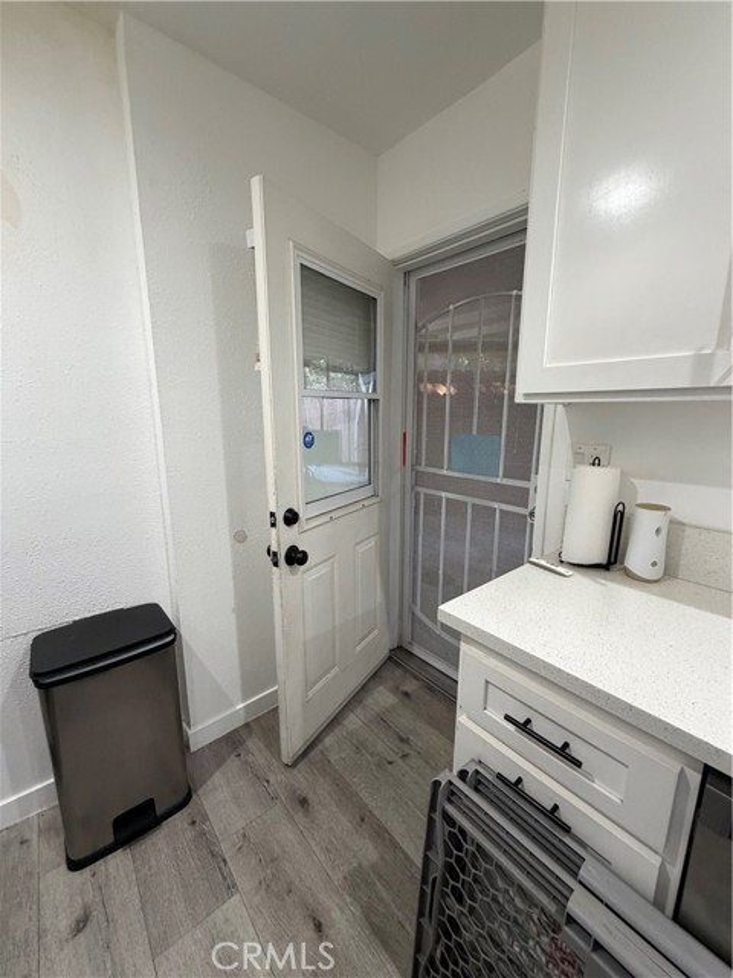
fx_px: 395
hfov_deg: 85.7
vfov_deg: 102.1
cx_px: 366
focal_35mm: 14
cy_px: 489
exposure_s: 1/60
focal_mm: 2.22
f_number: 2.2
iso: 250
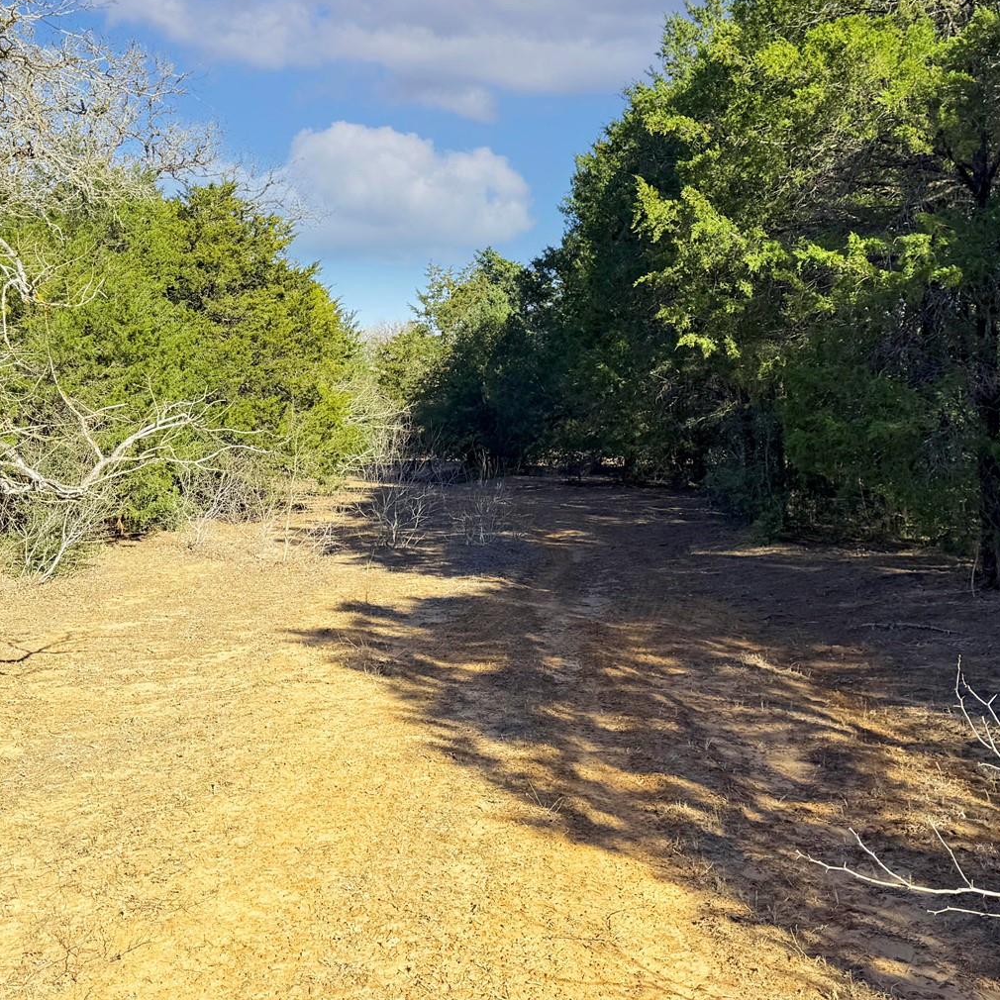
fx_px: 1405
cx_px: 473
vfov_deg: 38.6
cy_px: 320
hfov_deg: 39.2
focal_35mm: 43
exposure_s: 1/3021
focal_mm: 6.76
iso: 80
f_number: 1.78
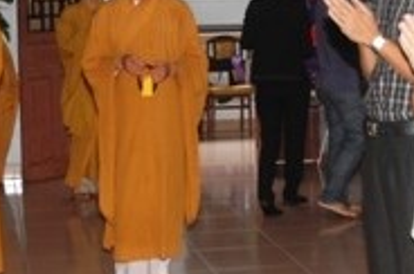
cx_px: 135
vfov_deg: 14.4
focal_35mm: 94
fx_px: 1079
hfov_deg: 21.6
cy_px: 43
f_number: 4
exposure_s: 1/60
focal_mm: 18
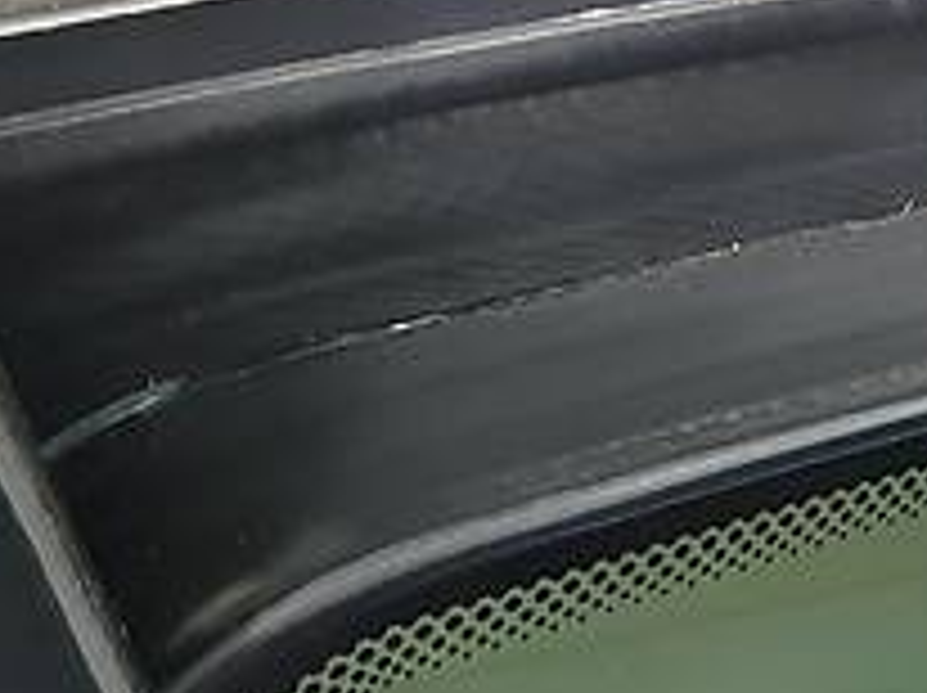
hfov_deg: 17.9
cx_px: 1282
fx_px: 2702
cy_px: 418
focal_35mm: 101
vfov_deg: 14.6
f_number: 2.4
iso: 320
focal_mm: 4.3
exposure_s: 1/25
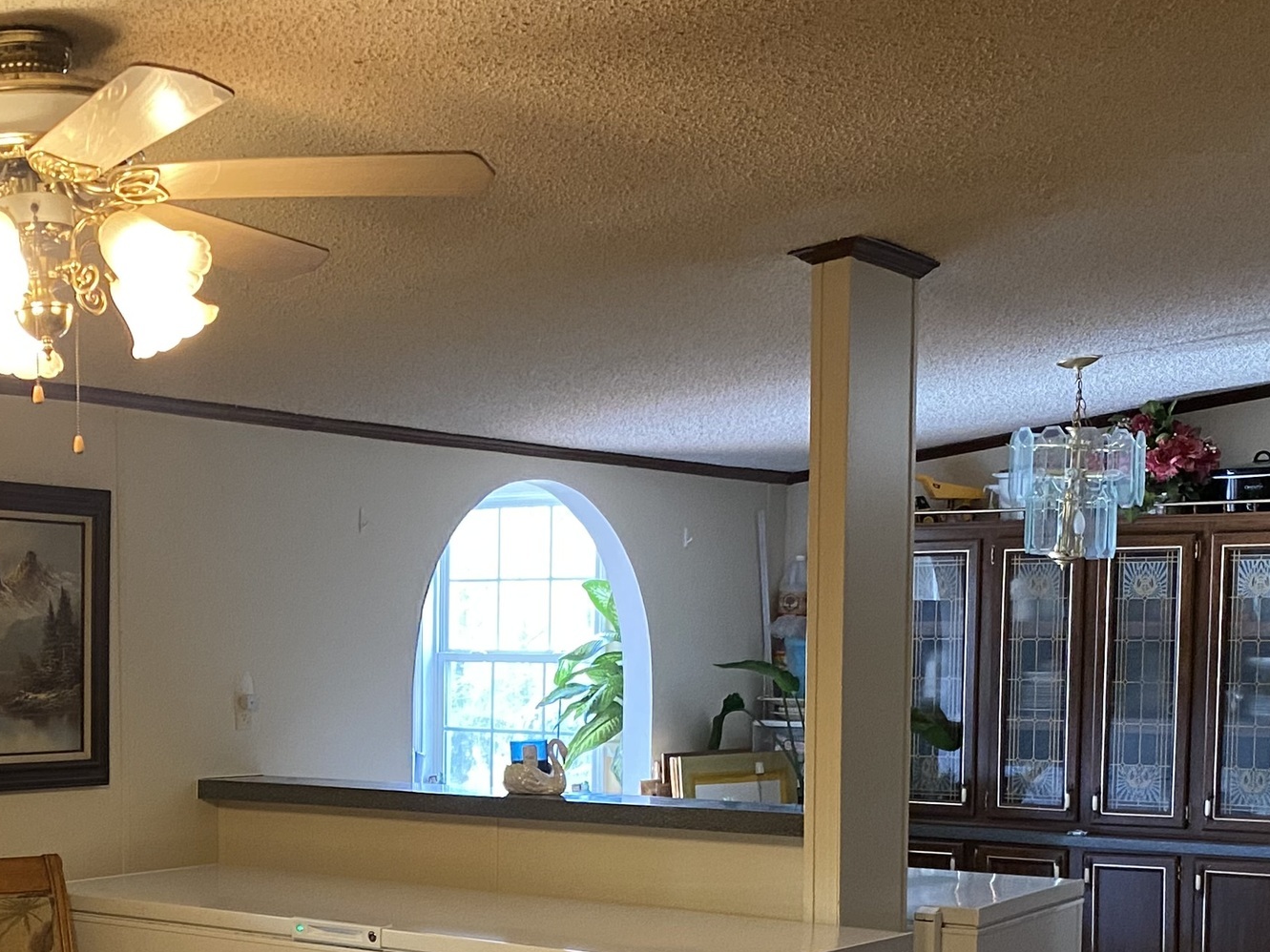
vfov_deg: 23.9
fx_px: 2201
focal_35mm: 60
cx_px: 389
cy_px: 813
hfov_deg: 31.8
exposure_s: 1/60
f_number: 1.8
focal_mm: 4.25
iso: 320
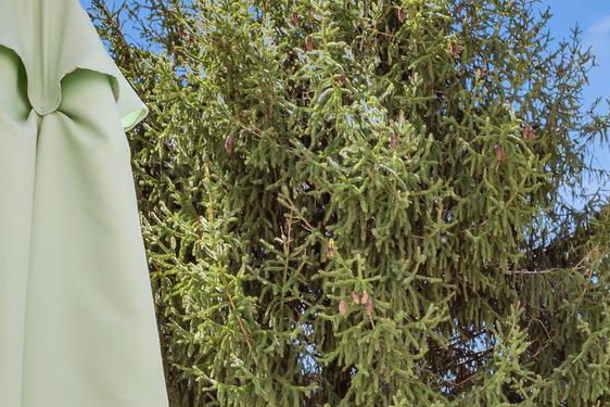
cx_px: 688
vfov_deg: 18.4
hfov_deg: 29.0
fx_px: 1051
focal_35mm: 62
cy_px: 673
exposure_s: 1/60
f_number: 13
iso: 200
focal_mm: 17
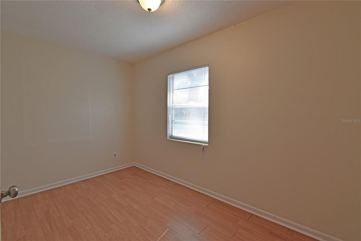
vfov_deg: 77.3
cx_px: 180
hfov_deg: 100.4
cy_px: 120
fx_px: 150
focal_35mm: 15
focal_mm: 10
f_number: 10
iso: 400
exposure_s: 1/15
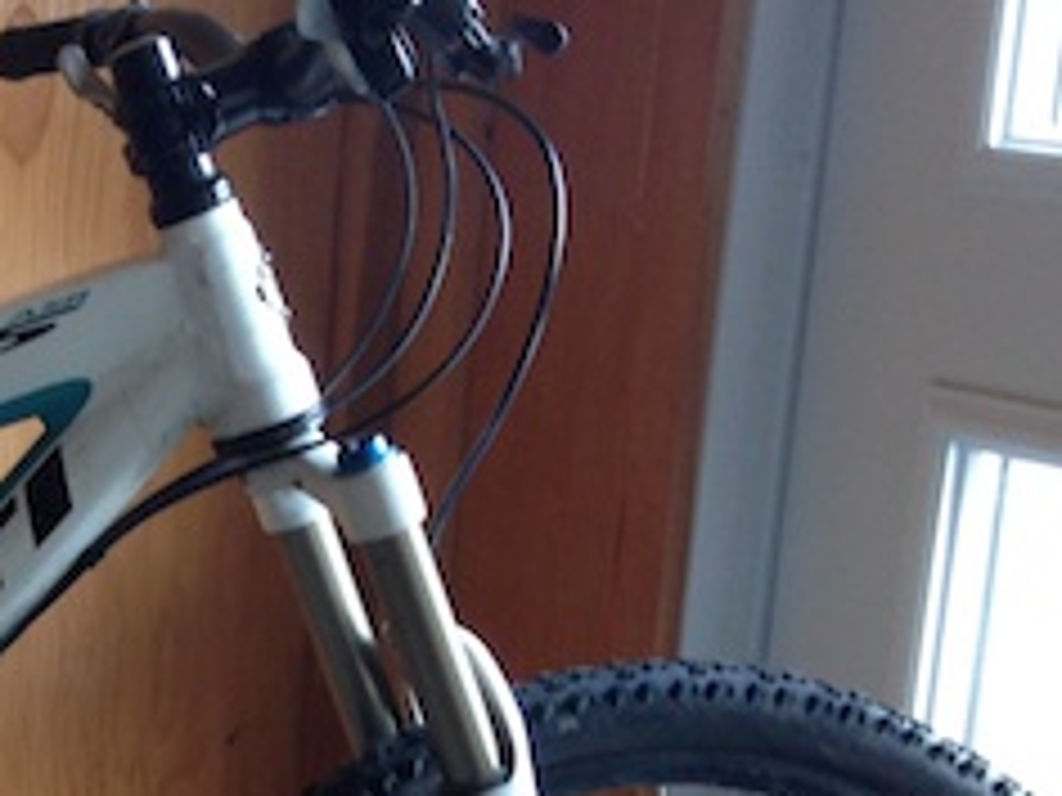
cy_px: 877
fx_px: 3436
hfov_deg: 16.6
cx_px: -306
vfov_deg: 13.0
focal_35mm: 112
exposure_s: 1/20
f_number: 2.4
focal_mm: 4.12
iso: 64
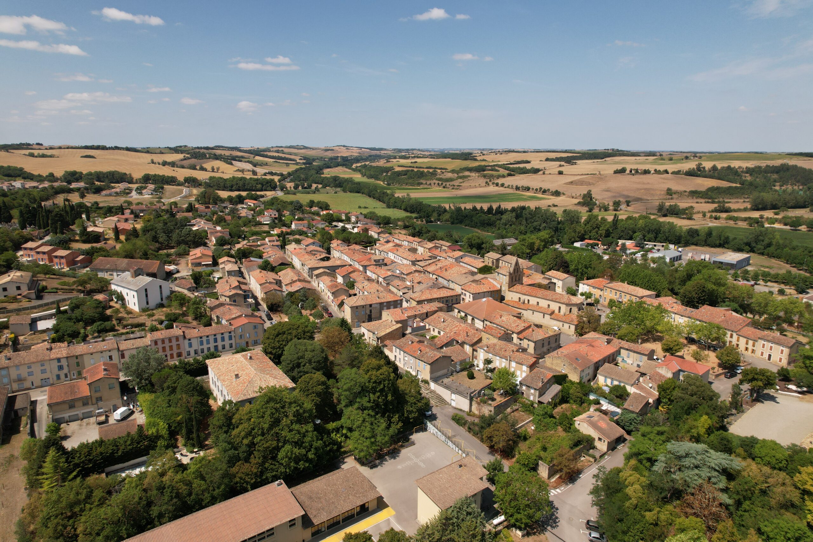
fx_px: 497
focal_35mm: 22
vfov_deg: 57.2
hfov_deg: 78.6
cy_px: 271
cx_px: 406
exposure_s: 1/80
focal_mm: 8.38
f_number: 2.8
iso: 100
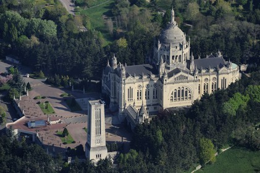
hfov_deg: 10.3
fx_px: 1443
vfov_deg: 6.9
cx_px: 130
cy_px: 86
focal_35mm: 200
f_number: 5
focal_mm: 200
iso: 400
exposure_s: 1/2000
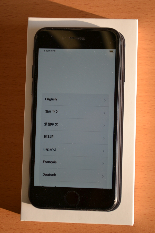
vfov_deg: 24.6
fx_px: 533
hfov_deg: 16.6
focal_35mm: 82
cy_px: 116
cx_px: 78
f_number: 5.6
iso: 250
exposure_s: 1/125
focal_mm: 55
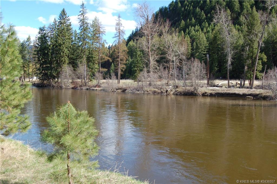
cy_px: 92
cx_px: 138
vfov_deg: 34.1
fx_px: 300
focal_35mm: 39
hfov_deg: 49.6
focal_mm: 26
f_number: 9
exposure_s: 1/320
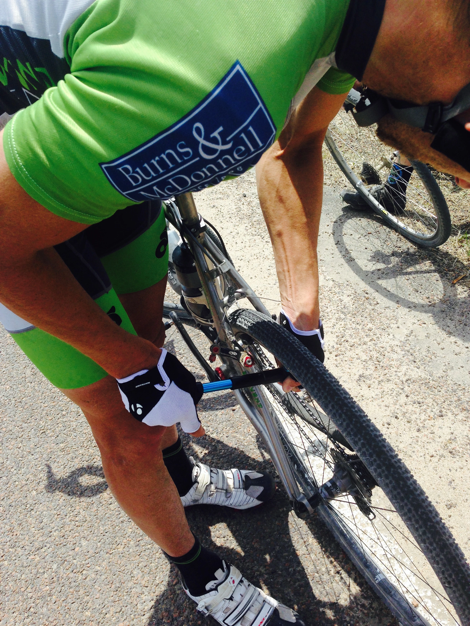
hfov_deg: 42.9
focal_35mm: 33
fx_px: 597
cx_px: 235
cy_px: 313
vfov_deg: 55.4
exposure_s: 1/1261
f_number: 2.4
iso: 50
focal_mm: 4.12
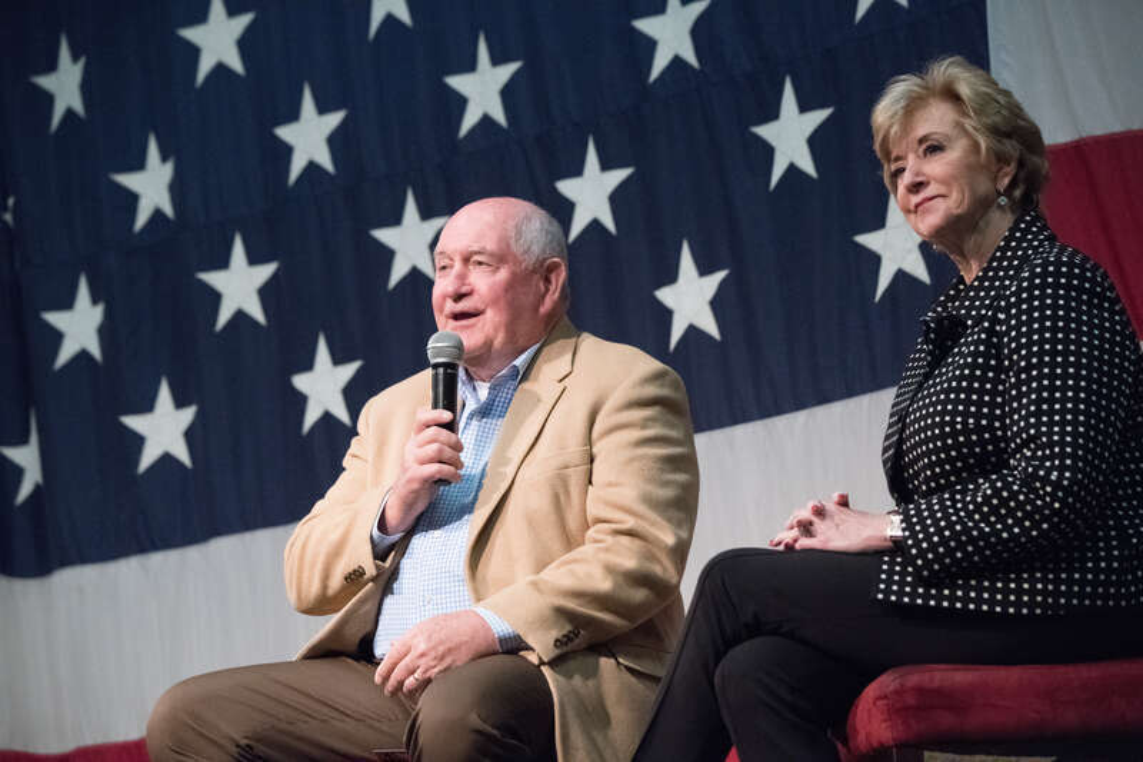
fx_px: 5555
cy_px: 381
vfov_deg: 7.8
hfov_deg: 11.7
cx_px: 572
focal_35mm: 175
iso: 14400
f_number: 6.3
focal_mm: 175
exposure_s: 1/320
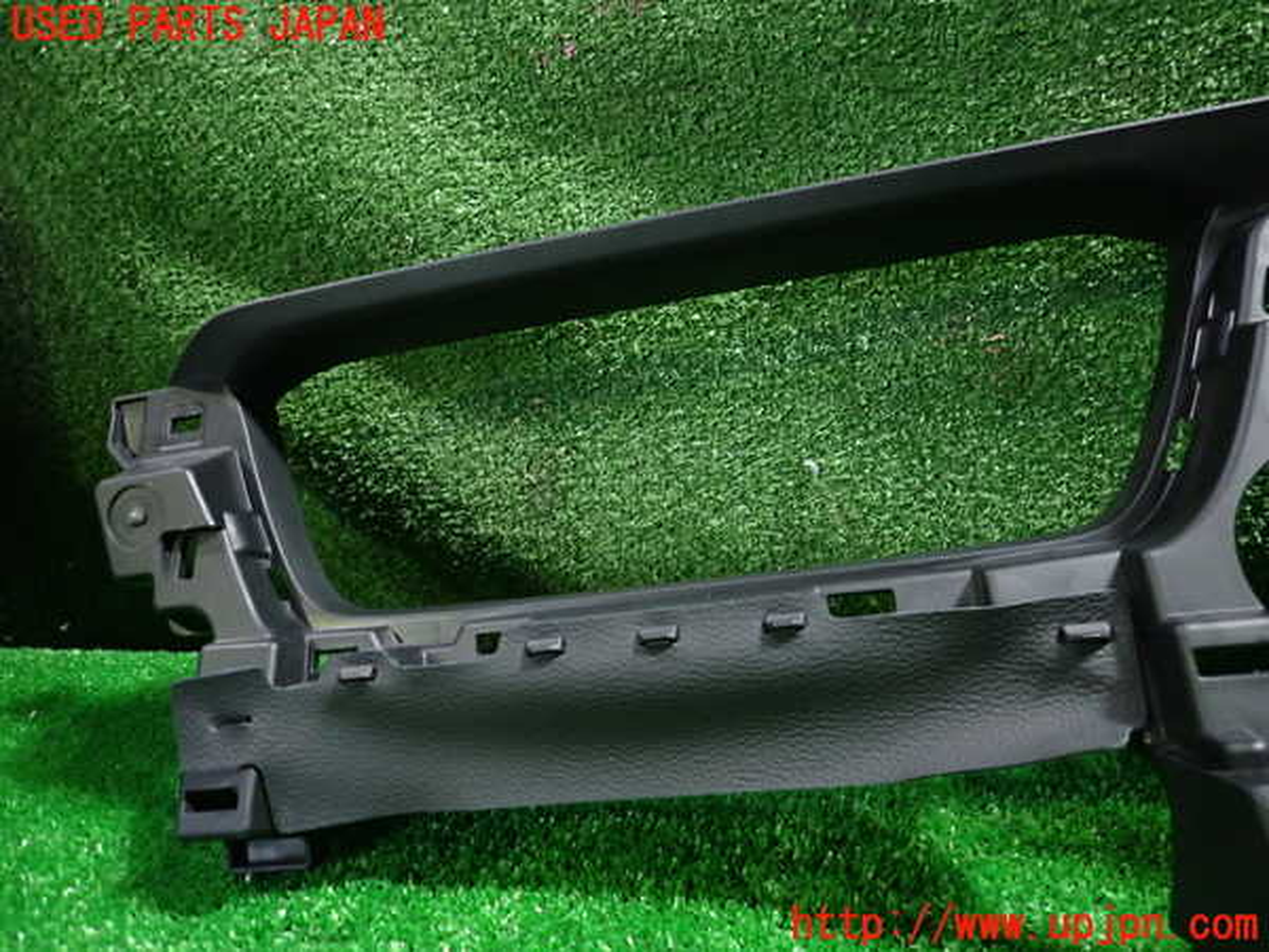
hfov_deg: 69.4
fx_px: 916
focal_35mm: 25
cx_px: 634
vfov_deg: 54.9
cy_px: 476
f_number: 2
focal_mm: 4.5
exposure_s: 1/30
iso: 500
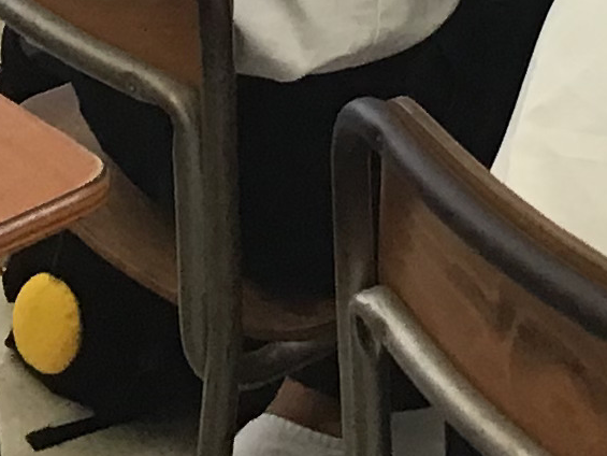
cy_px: -631
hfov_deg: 11.0
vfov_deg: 7.7
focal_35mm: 179
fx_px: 3139
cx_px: 526
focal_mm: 3.3
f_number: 2.4
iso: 25
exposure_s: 1/40
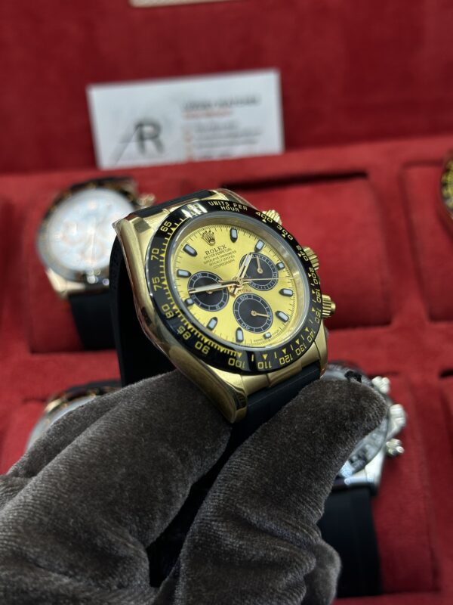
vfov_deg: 39.7
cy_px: 302
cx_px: 226
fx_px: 838
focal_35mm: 48
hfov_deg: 30.3
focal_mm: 6.86
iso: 64
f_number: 1.78
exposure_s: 1/745
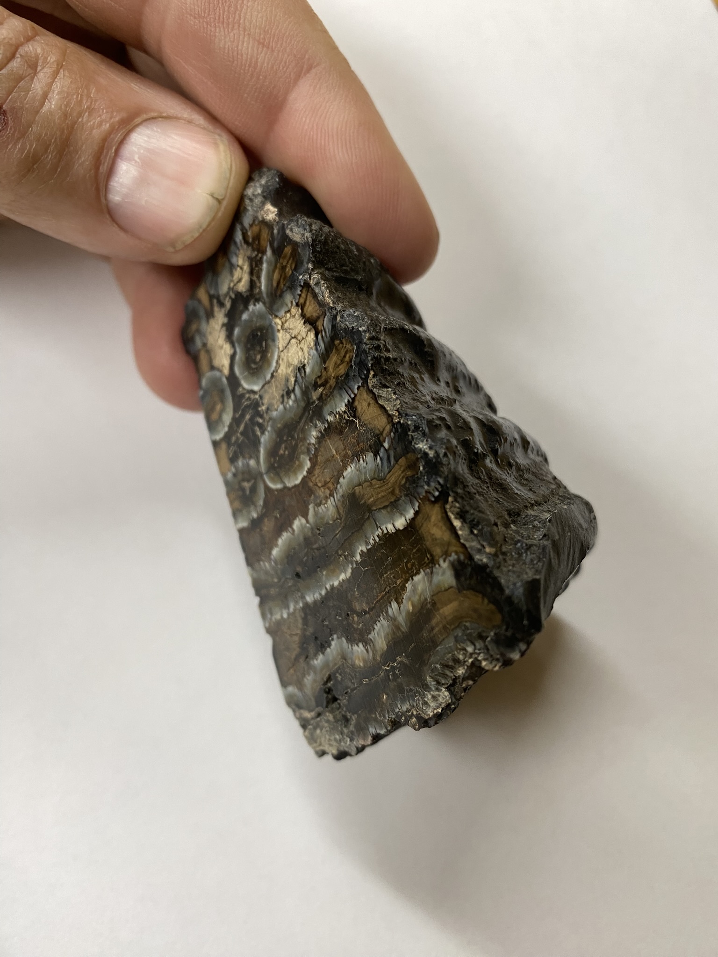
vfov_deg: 69.4
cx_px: 359
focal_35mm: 25
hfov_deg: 54.9
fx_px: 691
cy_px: 478
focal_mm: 4.25
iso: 100
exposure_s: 1/60
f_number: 1.8
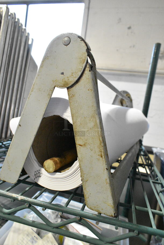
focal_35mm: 27
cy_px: 122
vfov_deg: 67.3
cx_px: 82
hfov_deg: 48.0
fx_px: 184
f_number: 8
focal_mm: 18
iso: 6400
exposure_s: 1/250
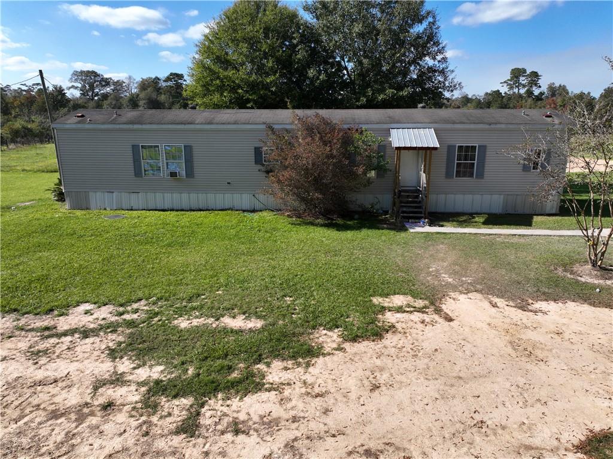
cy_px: 230
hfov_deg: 71.6
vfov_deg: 56.8
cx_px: 306
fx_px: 425
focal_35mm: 24
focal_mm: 12.29
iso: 100
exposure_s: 1/2000
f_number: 2.8
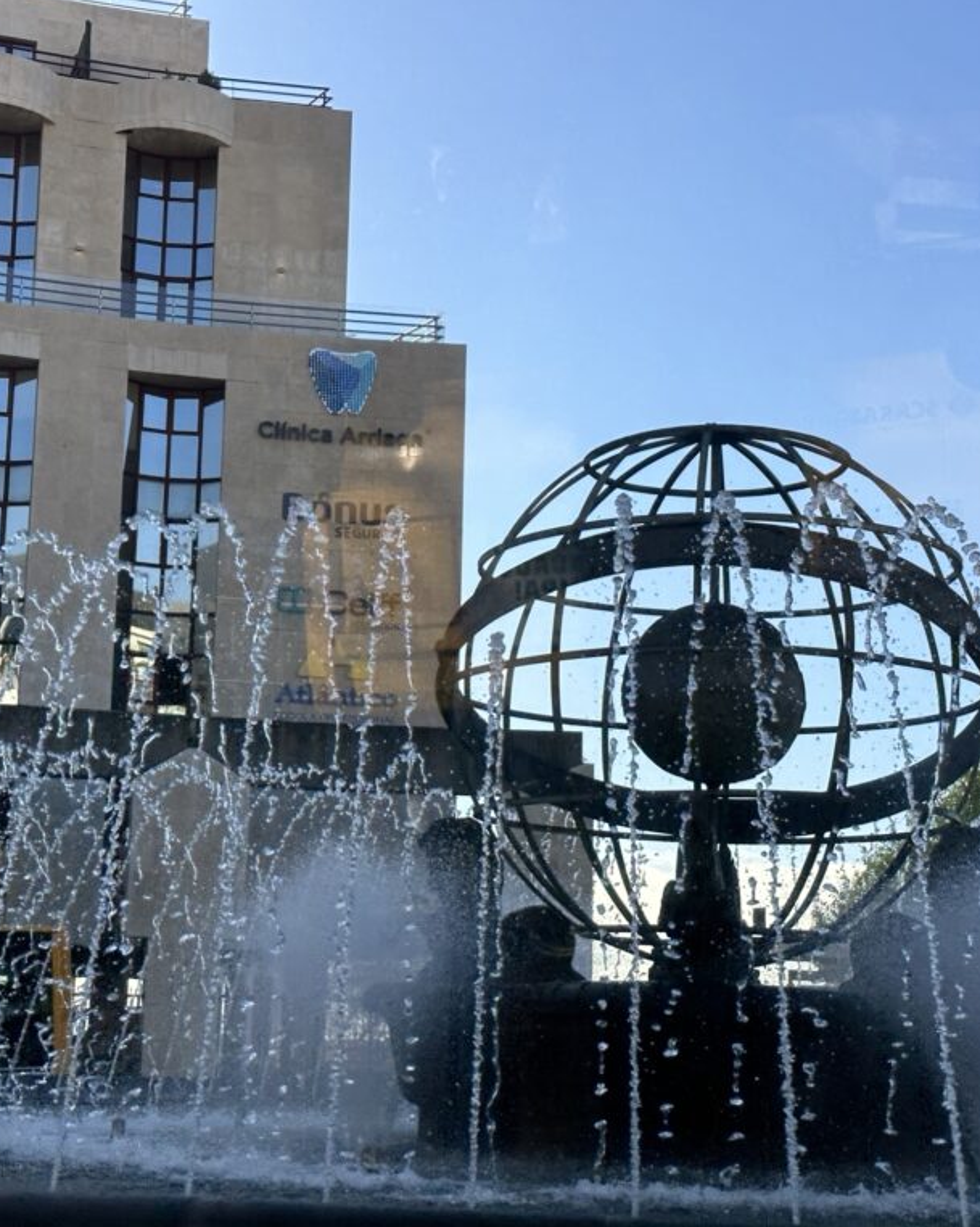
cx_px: 438
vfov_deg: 30.0
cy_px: 610
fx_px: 2285
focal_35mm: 63
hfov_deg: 24.2
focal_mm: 6.86
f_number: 1.78
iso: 64
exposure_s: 1/2304
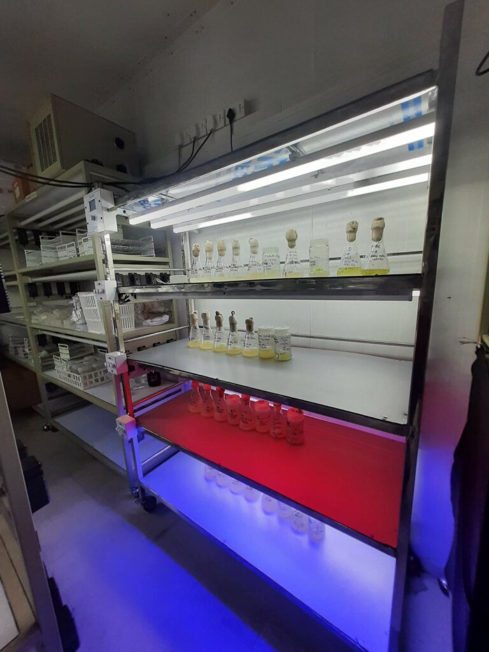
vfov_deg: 106.2
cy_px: 326
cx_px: 244
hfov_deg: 89.9
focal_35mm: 13
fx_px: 245
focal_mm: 1.42
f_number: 2.2
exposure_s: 1/119
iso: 40
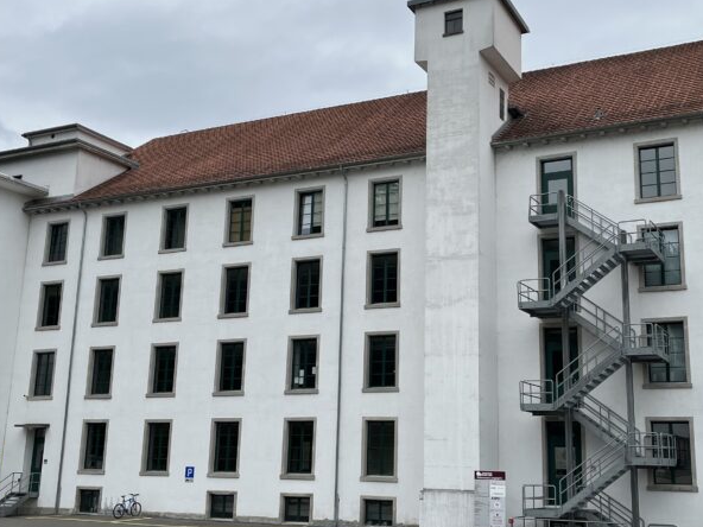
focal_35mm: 45
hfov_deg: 42.0
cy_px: 250
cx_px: 386
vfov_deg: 32.2
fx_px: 914
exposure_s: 1/2899
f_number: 1.6
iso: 50
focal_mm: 5.1
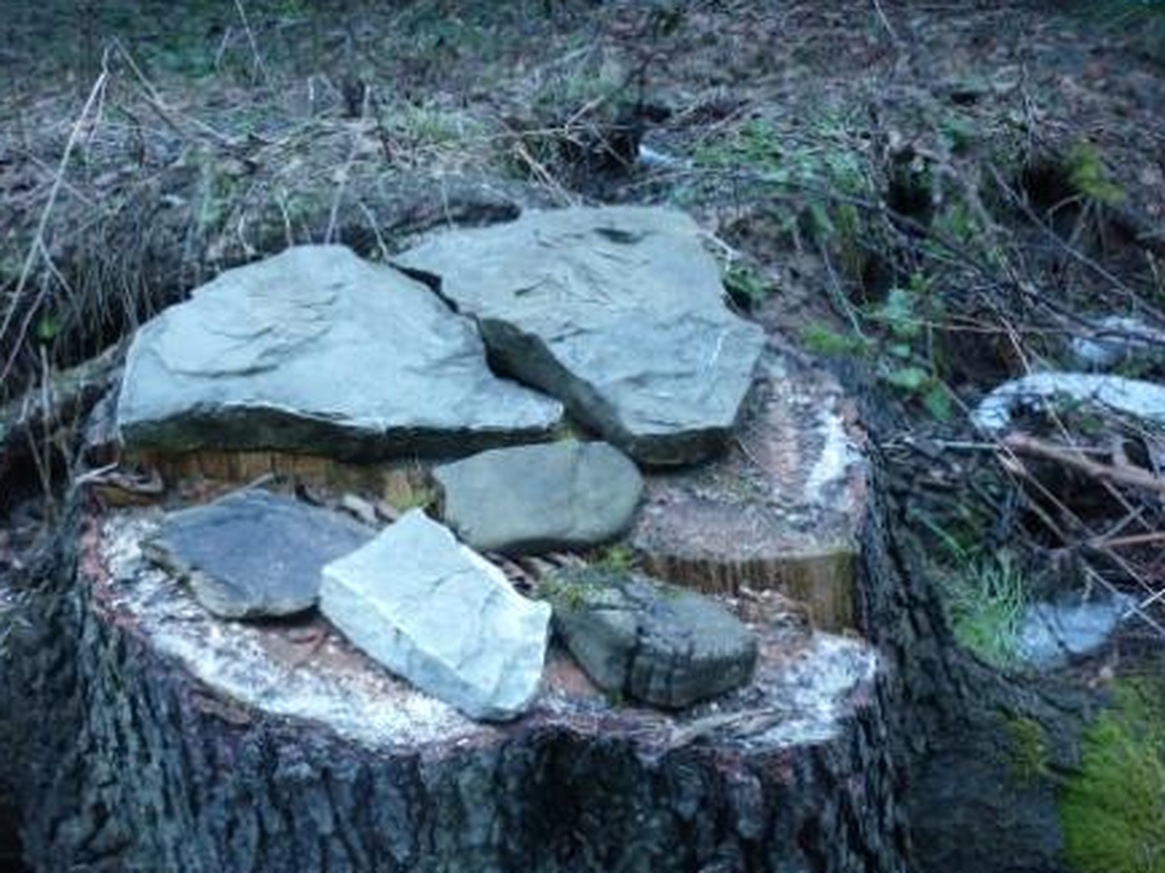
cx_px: 568
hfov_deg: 54.0
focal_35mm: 34
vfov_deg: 41.8
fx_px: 1144
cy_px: 442
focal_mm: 5.5
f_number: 2.8
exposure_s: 1/50
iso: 80
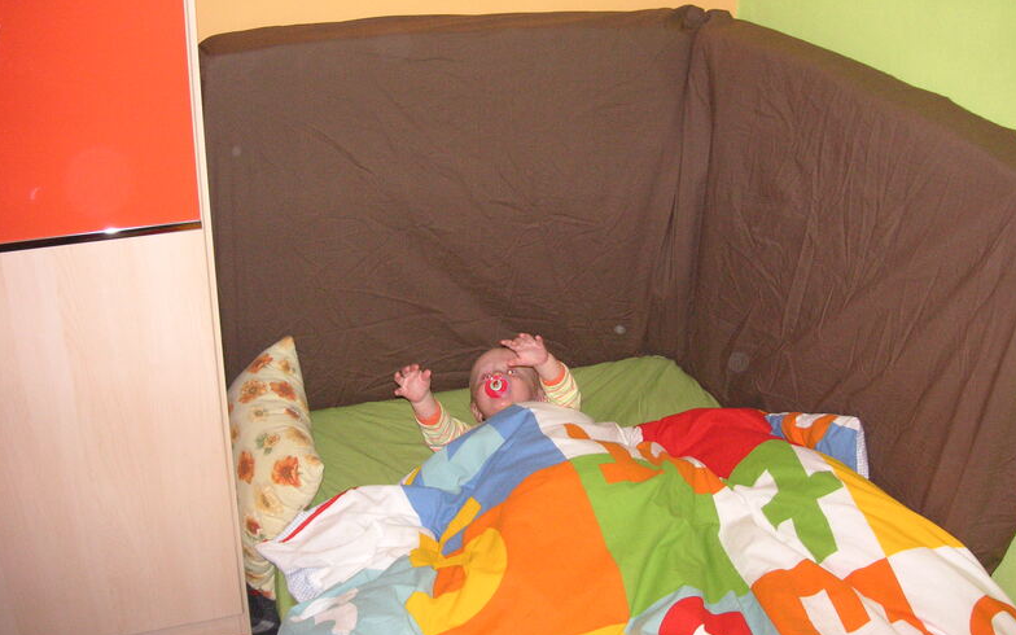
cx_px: 512
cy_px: 293
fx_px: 1108
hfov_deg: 49.3
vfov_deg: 32.0
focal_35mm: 40
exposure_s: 1/45
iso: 160
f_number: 2.8
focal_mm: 6.1
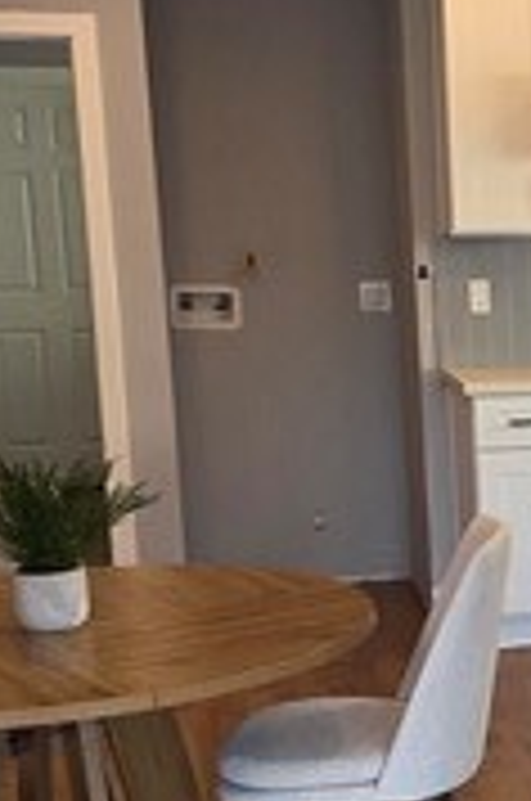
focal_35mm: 78
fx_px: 1732
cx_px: 891
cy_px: 540
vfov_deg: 25.9
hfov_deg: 15.5
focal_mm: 2.2
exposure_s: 1/120
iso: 80
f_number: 1.9
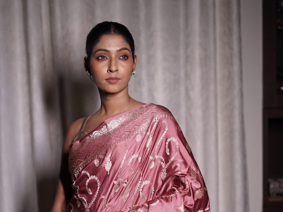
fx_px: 613
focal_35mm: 75
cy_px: 180
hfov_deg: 26.0
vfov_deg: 19.4
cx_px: 136
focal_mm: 50
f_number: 1.8
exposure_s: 1/200
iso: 800
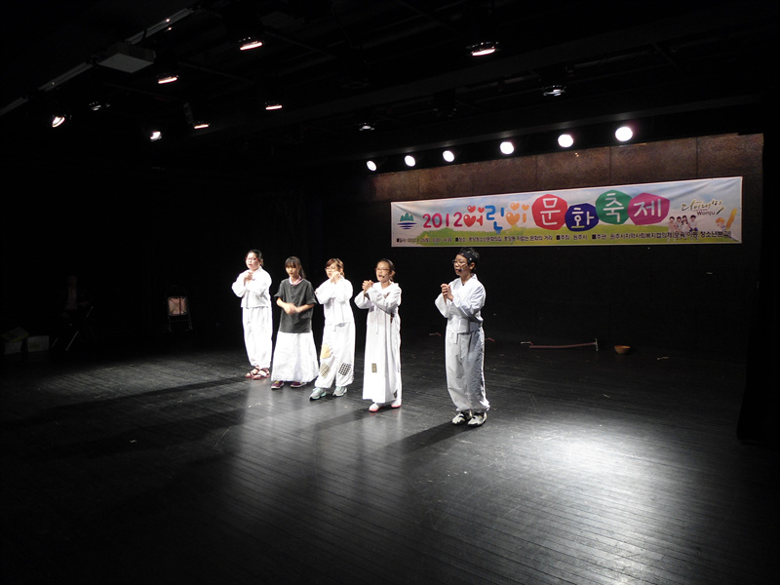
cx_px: 390
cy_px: 292
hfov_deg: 67.3
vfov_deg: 53.1
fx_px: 586
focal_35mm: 26
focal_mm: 4.7
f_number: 2.8
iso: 100
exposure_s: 1/30
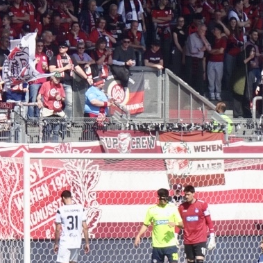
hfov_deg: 4.0
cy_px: 40
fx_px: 3782
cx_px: -31
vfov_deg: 4.0
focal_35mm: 440
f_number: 5.6
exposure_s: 1/400
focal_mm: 22.38
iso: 80
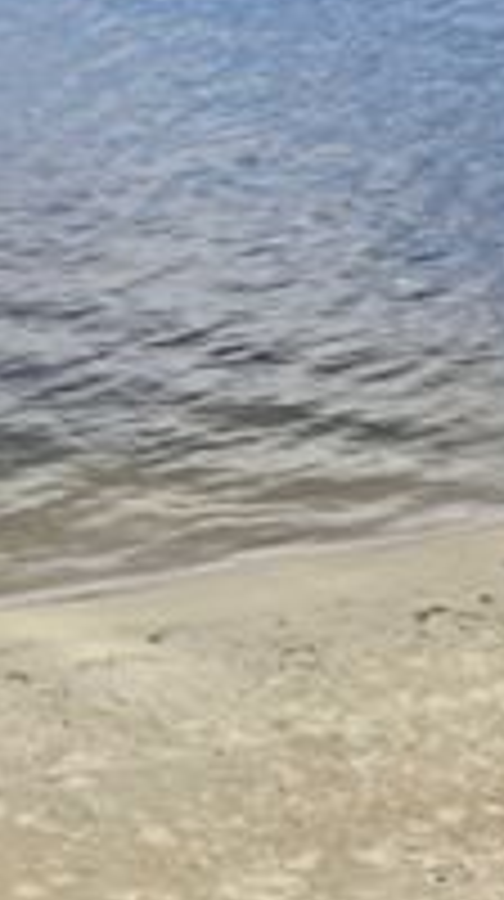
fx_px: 2885
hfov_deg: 9.3
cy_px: 360
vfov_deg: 17.7
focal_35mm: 121
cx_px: -538
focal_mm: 5.1
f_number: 1.6
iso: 32
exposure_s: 1/1225
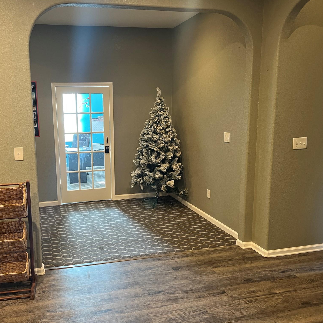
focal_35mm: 31
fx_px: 327
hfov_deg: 51.8
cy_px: 162
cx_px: 114
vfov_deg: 52.5
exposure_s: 1/60
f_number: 1.5
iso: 320
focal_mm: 5.7
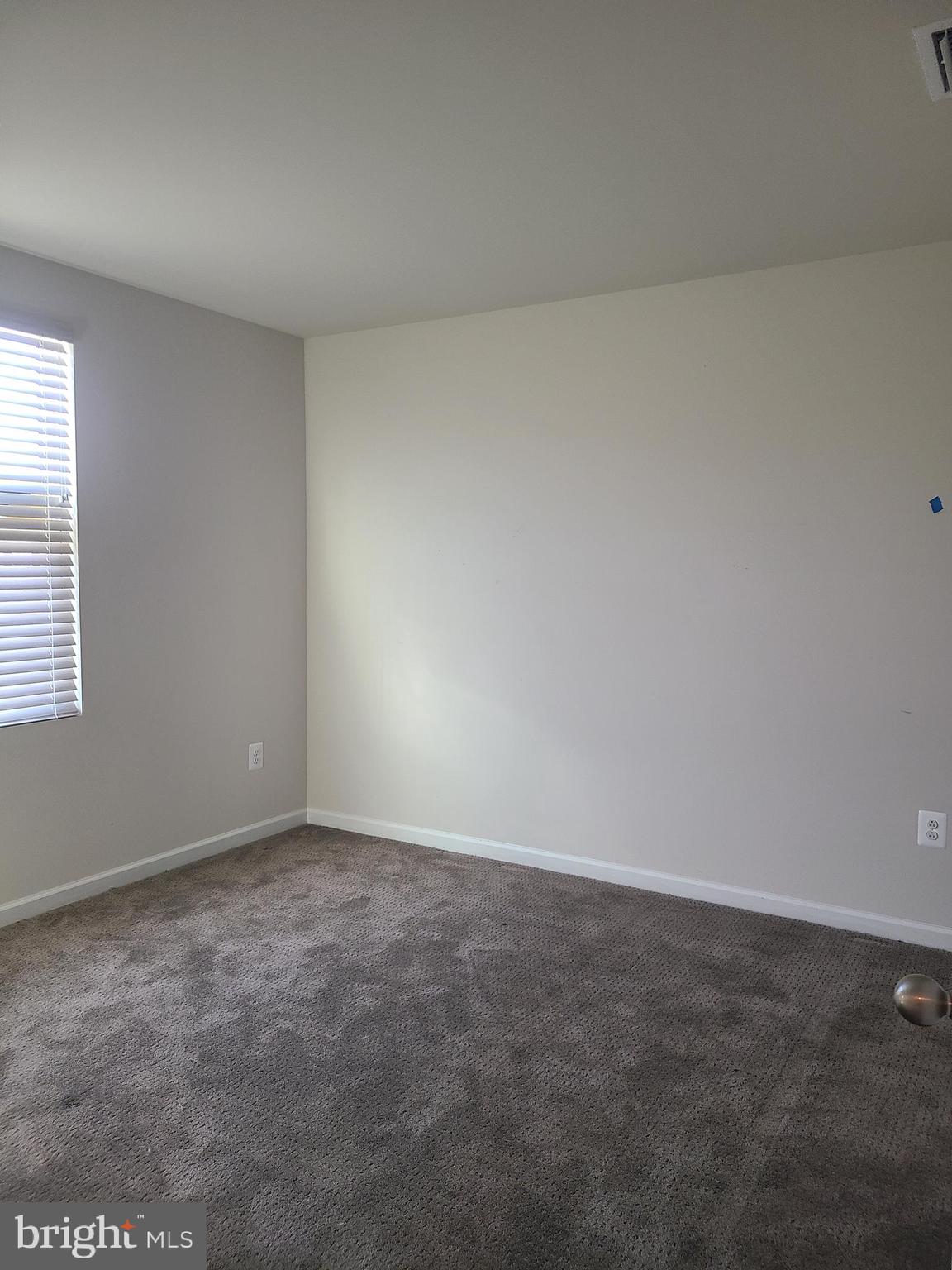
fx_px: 953
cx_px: 476
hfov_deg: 53.1
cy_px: 635
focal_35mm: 26
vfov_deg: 67.3
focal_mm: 5.4
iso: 125
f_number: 1.8
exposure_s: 1/60
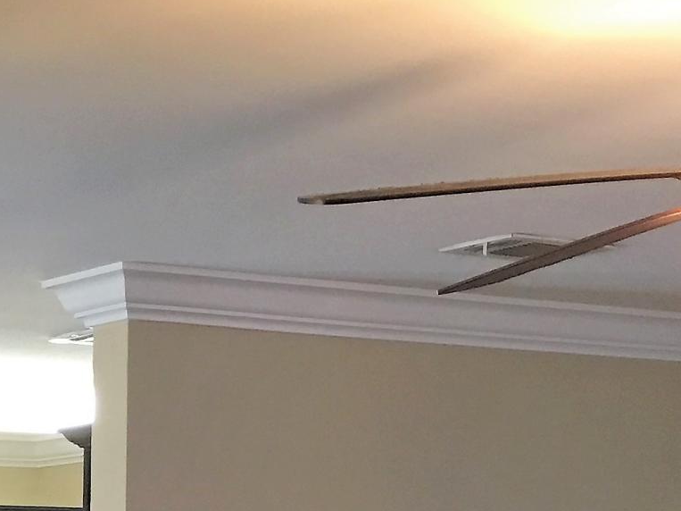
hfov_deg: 16.2
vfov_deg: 11.8
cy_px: 959
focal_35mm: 114
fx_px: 2242
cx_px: -237
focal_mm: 4.15
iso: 64
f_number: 2.2
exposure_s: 1/15
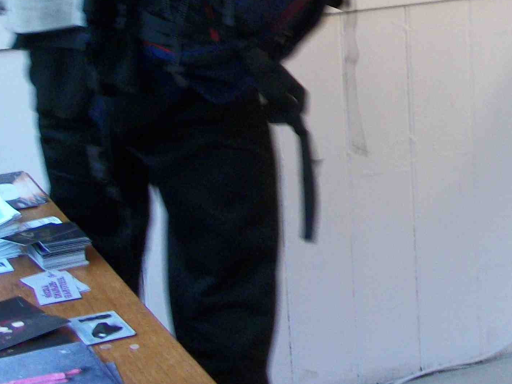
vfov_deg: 14.5
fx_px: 1465
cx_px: 635
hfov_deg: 18.6
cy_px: -82
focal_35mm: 99
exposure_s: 1/10
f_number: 3.1
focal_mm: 6.3
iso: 160
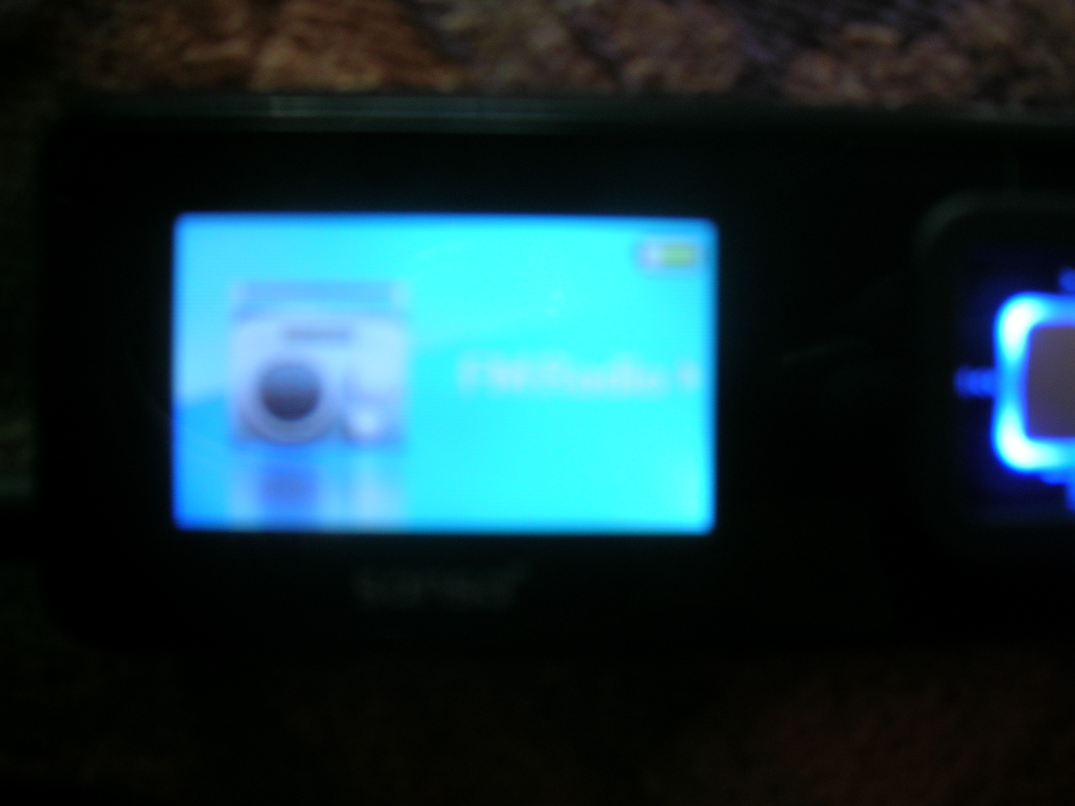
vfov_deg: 40.7
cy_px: 403
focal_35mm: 35
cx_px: 538
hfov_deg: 52.6
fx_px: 1087
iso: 50
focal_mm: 5.4
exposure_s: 1/8.3
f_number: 2.8
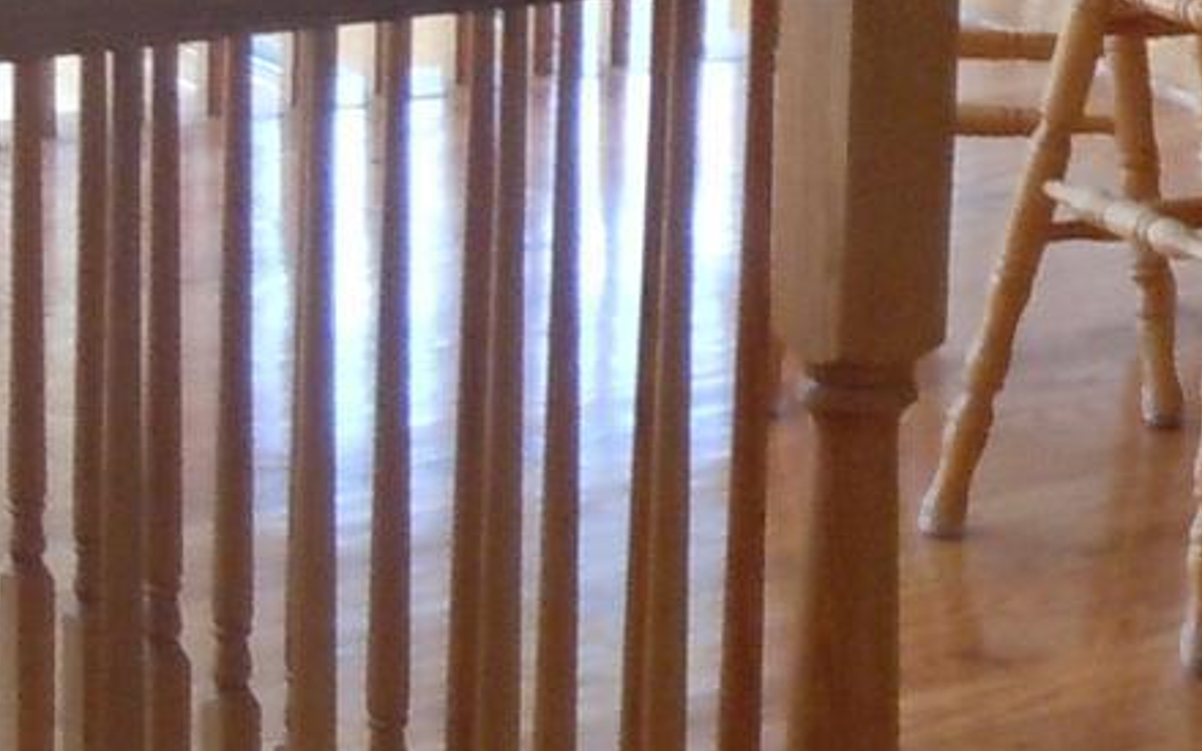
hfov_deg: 12.2
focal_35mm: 163
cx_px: 1879
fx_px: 5340
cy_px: -11
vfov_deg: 8.0
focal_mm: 5.9
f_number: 4
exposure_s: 1/50
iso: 400
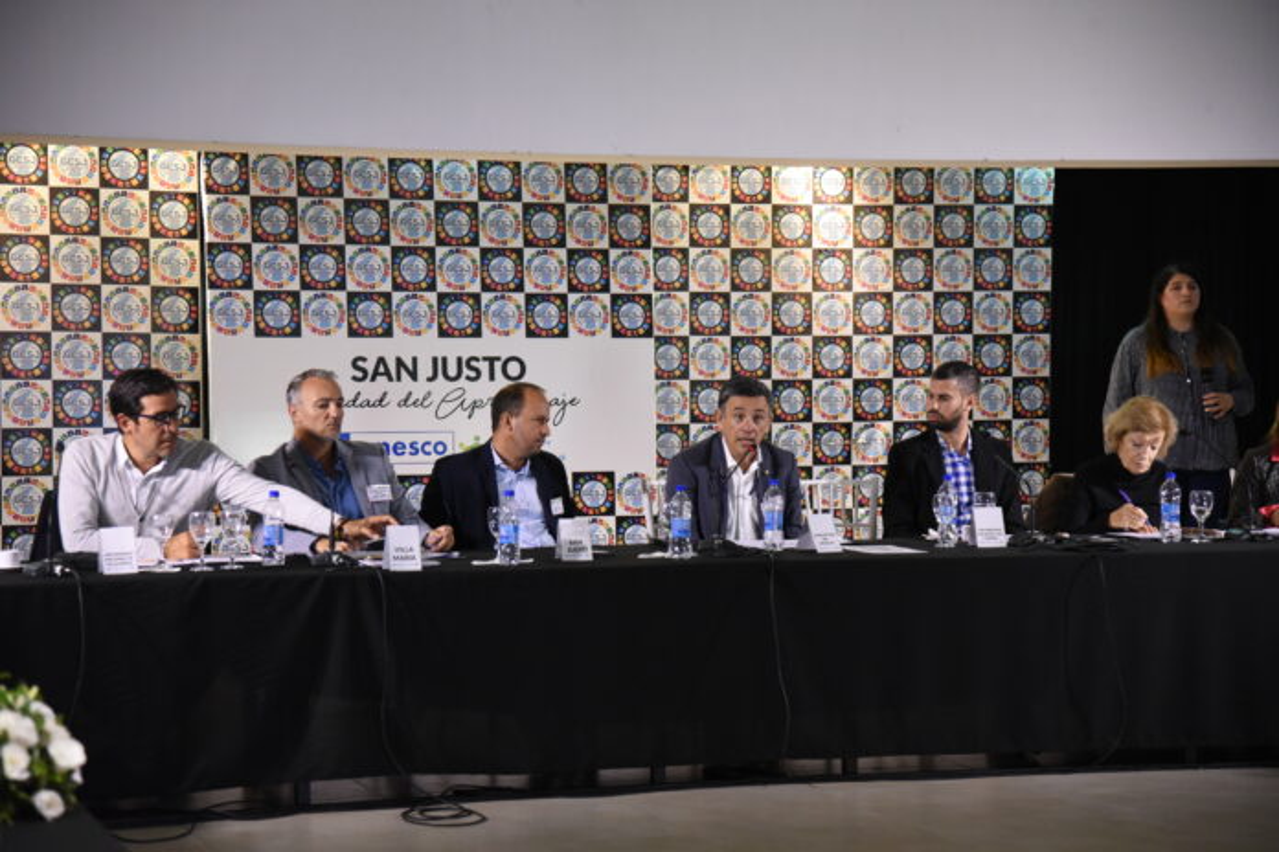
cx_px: 640
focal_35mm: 85
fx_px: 3020
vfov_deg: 16.1
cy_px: 426
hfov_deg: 23.9
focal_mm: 85
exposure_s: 1/125
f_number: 4.5
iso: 4000
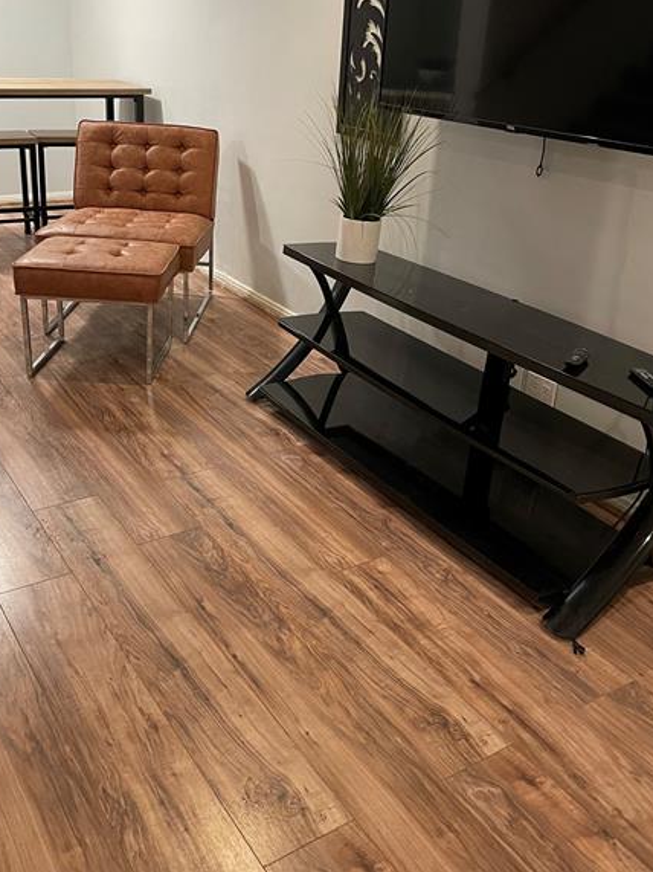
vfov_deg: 52.4
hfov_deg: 40.5
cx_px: 270
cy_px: 360
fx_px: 881
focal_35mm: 35
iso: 400
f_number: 1.6
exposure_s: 1/40
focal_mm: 4.2
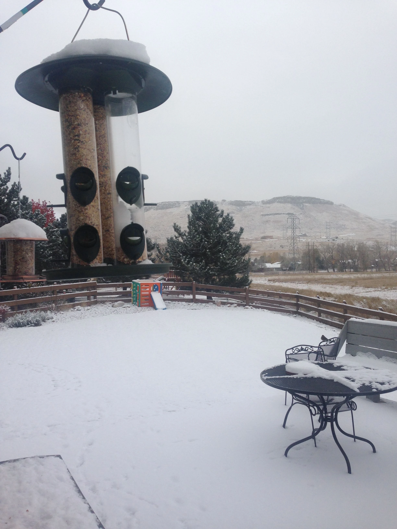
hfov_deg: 42.9
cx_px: 198
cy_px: 264
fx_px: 505
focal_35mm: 33
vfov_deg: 55.4
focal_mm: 4.12
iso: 50
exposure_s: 1/834
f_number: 2.4
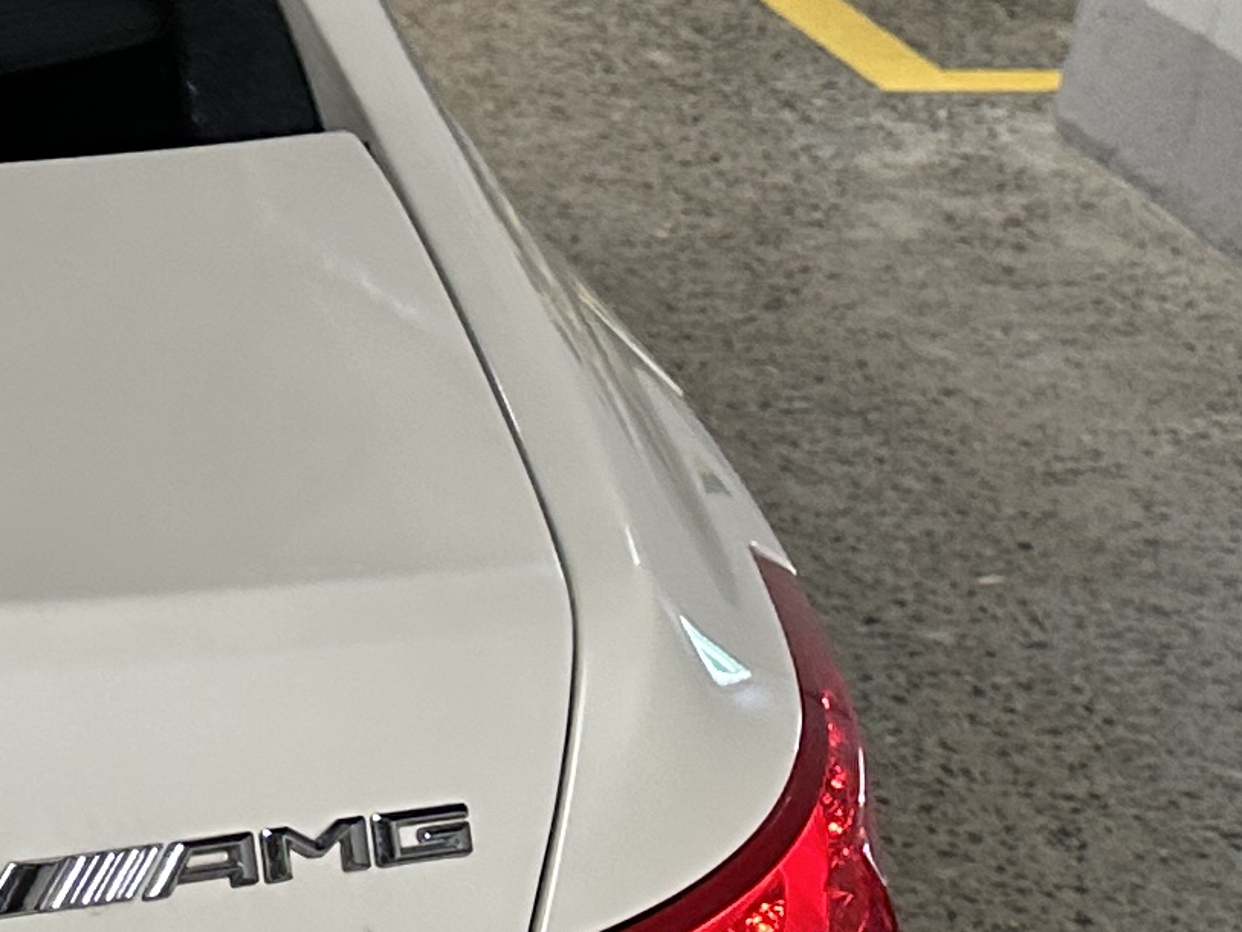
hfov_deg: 13.9
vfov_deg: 12.4
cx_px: -1274
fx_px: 4270
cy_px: 600
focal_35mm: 119
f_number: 1.78
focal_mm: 6.86
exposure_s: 1/50
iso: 160
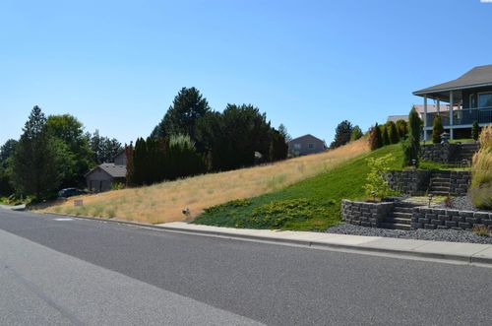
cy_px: 163
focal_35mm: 30
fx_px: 409
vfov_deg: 43.4
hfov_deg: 62.0
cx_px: 246
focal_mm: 20
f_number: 8
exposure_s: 1/250
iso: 100
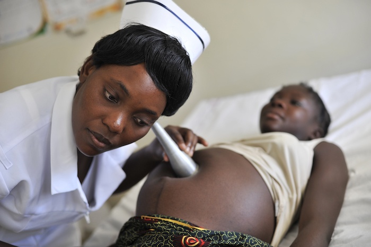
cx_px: 186
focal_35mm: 50
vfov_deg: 27.0
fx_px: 515
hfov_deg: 39.6
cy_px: 124
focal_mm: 50
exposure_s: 1/125
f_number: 2.5
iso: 400
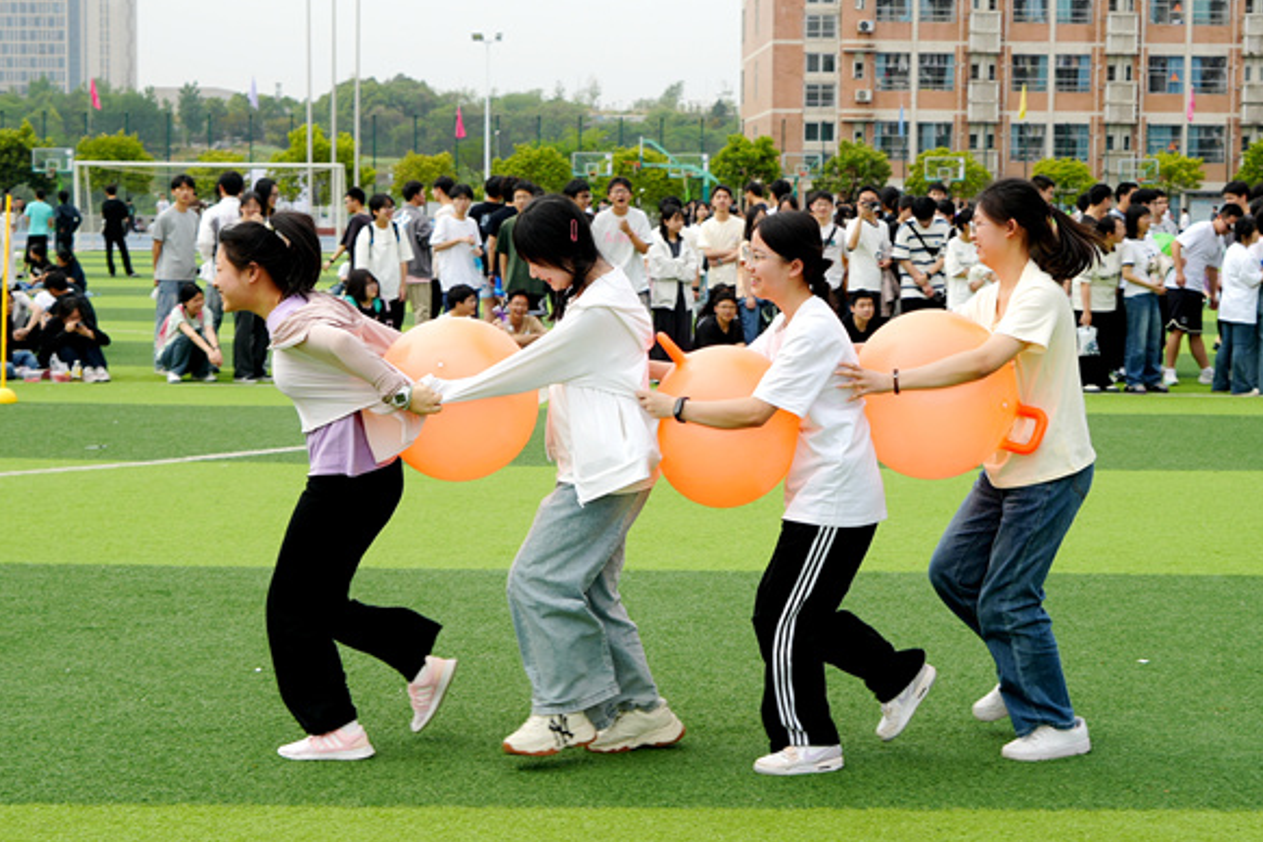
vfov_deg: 20.3
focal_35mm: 67
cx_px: 614
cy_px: 399
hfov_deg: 30.1
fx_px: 2350
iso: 100
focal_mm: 39
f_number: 5
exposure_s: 1/400
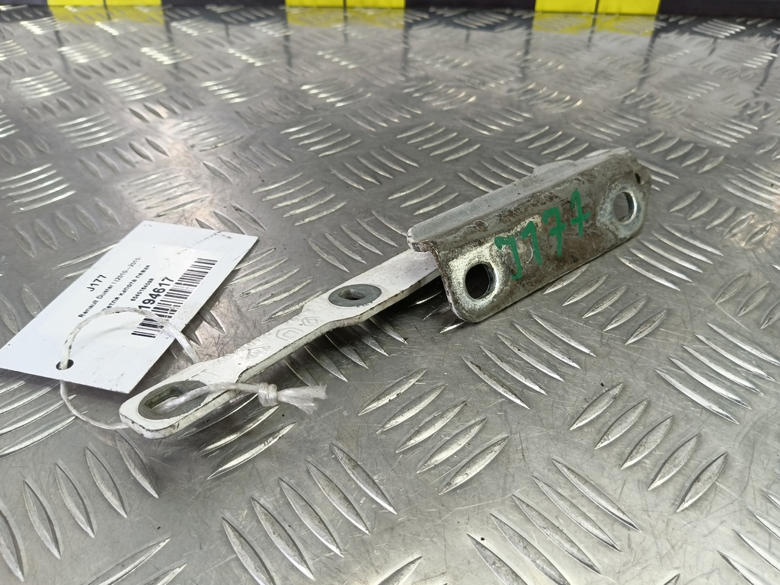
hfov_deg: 73.9
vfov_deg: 58.9
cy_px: 292
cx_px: 390
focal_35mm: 23
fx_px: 518
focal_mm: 4.11
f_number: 1.6
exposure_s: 1/50
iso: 103
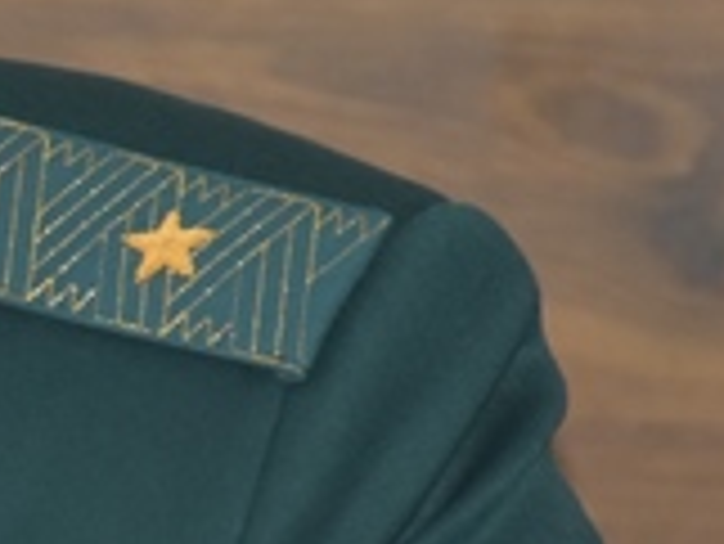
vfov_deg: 1.2
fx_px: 26812
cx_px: -621
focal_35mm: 1281
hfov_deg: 1.5
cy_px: 362
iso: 1000
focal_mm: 140
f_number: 5.6
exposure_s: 1/60
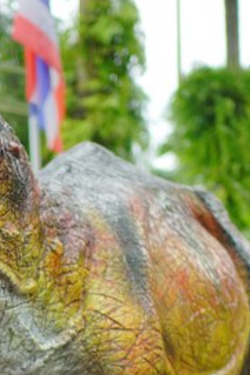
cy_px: 380
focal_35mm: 132
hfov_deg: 10.3
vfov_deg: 15.3
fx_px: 1377
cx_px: 4
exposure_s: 1/400
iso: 100
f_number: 1.8
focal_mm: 35
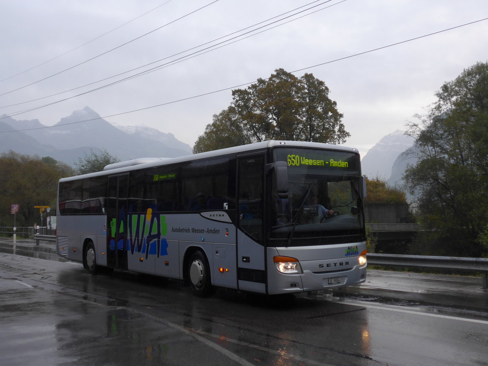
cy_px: 183
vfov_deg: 36.8
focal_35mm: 39
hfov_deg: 47.9
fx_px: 550
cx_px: 244
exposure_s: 1/250
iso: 160
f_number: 2.5
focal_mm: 8
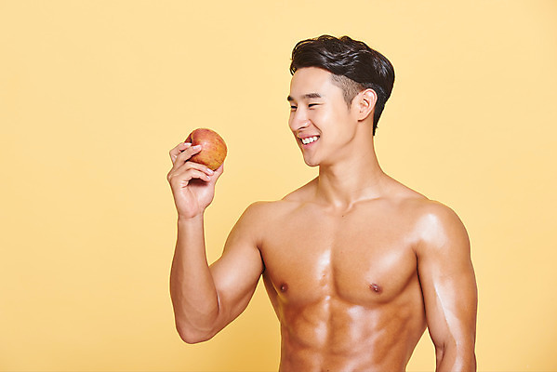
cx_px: 278
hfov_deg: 10.3
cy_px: 186
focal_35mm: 200
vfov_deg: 6.9
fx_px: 3096
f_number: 11
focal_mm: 200
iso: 100
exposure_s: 1/125
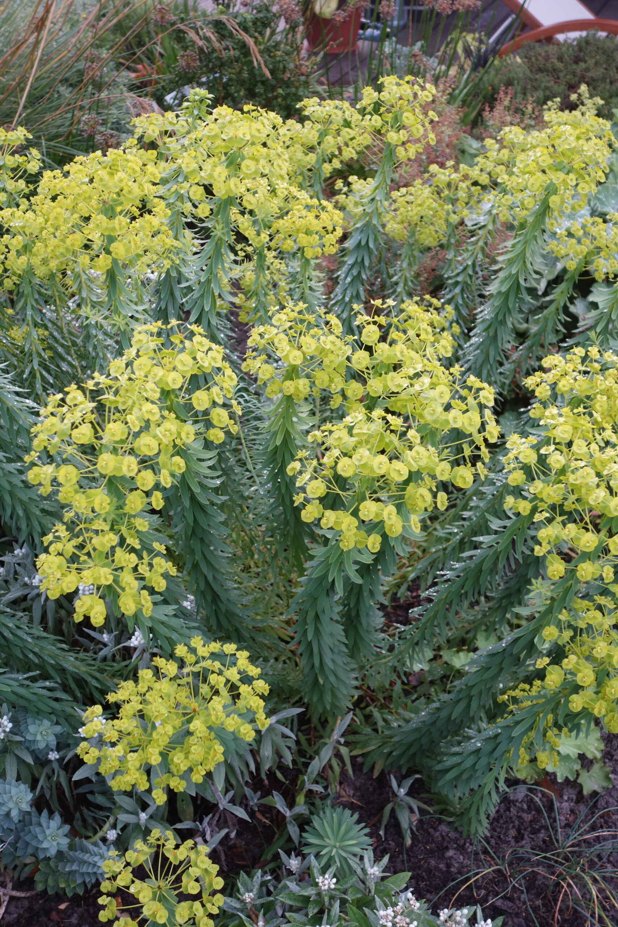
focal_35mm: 50
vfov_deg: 39.6
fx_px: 1287
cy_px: 464
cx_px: 309
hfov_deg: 27.0
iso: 200
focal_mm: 18.66
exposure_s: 1/60
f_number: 3.2
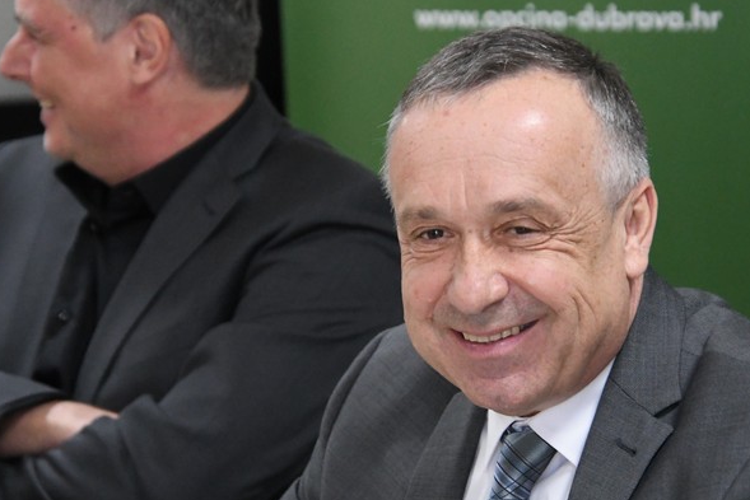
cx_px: 397
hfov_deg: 11.2
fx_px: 3834
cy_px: 233
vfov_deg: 7.5
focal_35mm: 184
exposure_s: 1/320
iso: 6400
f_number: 5
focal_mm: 86
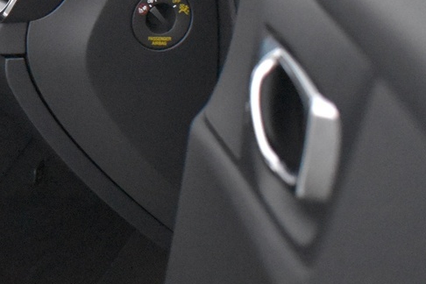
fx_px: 1065
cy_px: 33
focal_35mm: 90
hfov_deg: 20.3
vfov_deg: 15.0
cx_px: -160
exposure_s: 1/60
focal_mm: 18
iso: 5000
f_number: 3.5
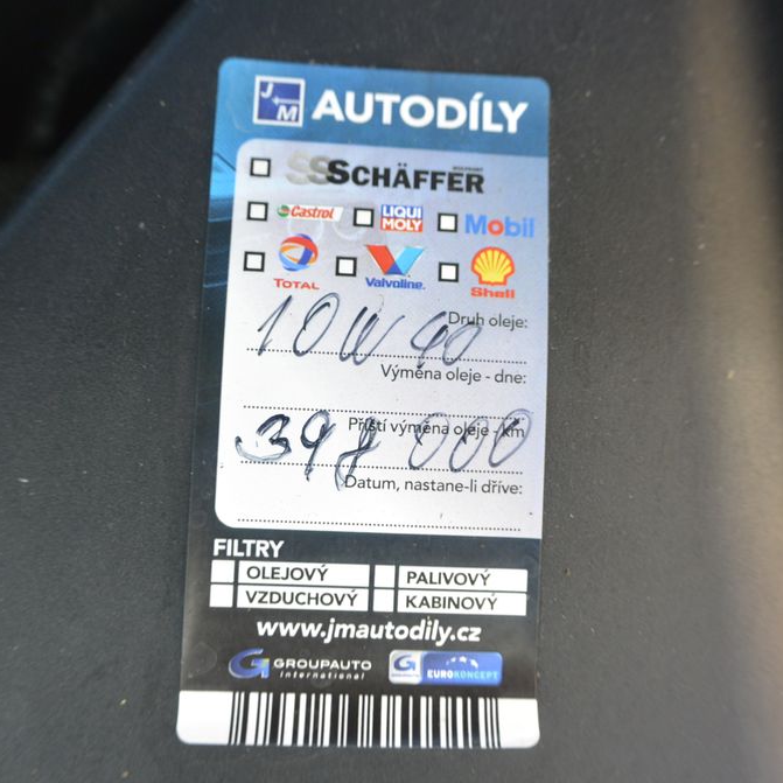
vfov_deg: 47.2
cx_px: 404
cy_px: 397
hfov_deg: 47.2
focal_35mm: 35
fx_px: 896
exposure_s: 1/250
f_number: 3.5
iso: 160
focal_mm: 10
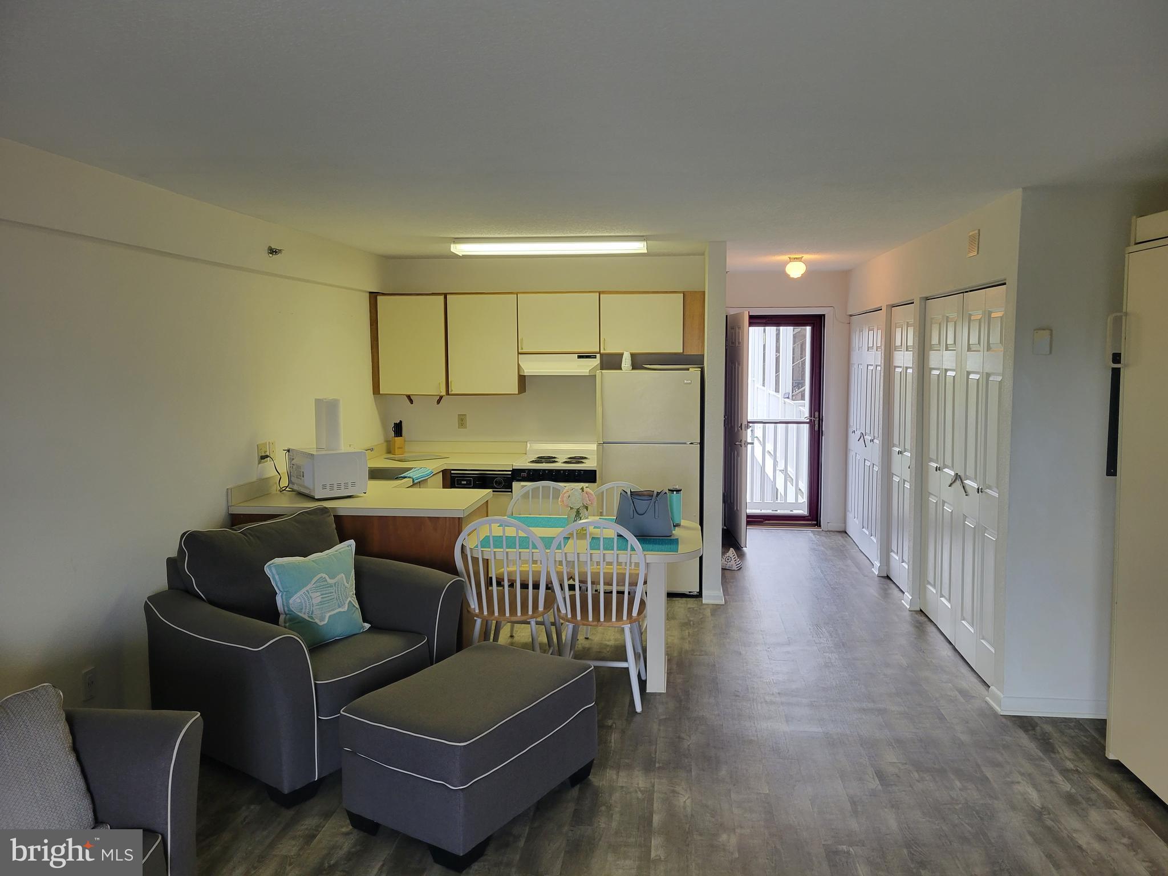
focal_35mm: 26
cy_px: 438
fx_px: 877
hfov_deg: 67.3
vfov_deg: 53.1
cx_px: 584
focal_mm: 5.4
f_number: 1.8
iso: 160
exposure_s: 1/120
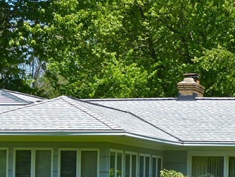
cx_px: 117
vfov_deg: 10.7
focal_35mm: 137
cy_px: 198
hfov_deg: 14.4
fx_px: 930
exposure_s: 1/640
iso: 100
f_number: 3.5
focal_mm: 8.1
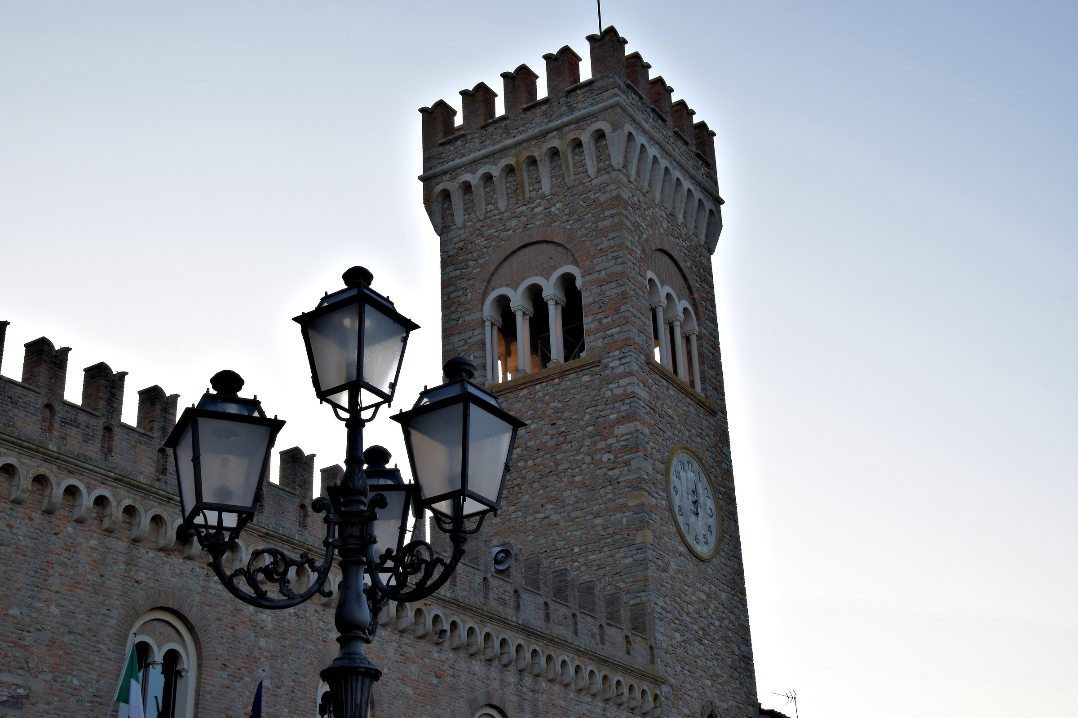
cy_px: 359
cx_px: 539
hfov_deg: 37.9
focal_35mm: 52
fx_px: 1572
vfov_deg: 25.8
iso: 100
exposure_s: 1/10
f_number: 22
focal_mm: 35
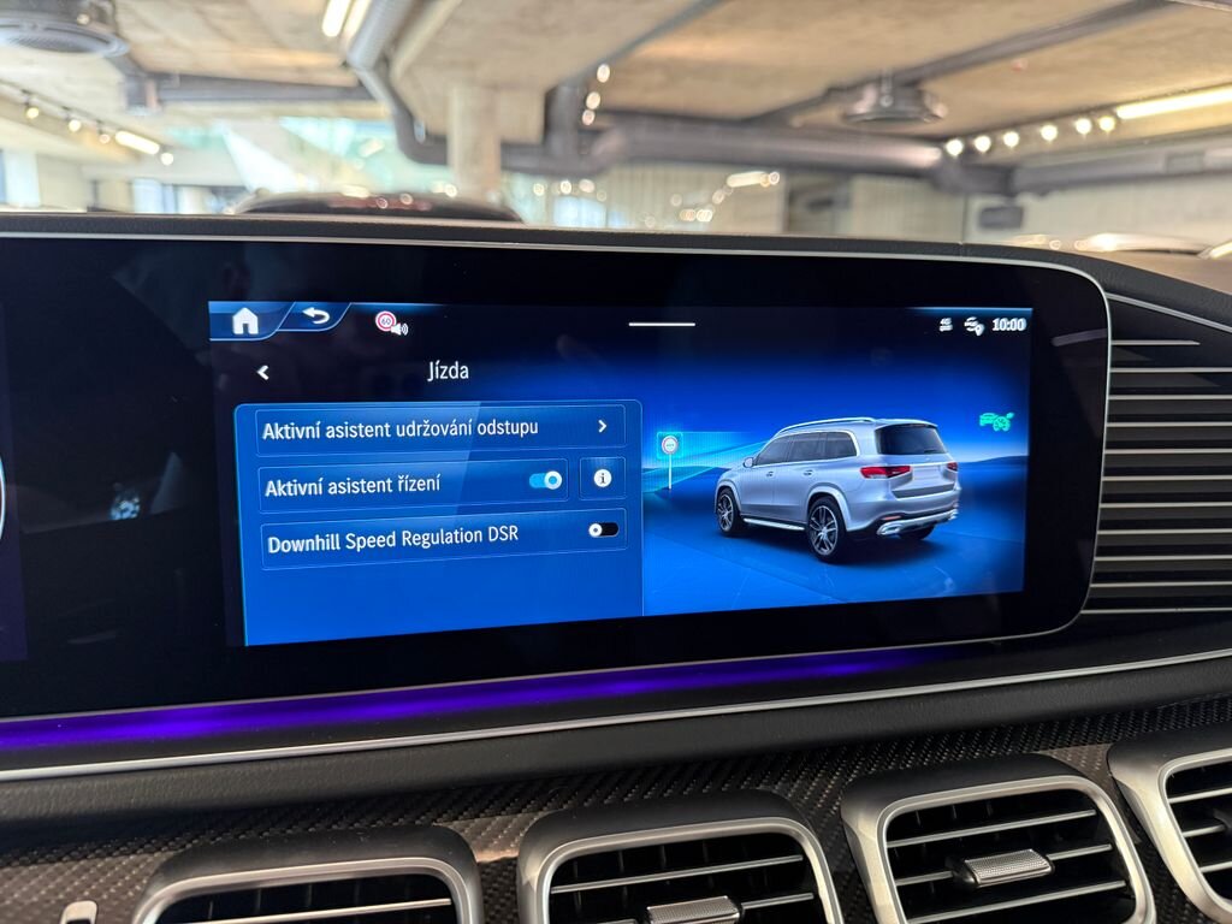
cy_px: 462
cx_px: 616
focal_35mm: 24
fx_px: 854
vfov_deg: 56.8
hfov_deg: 71.6
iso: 500
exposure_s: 1/50
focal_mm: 6.76
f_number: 1.78
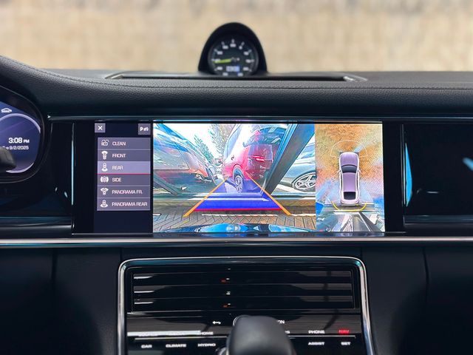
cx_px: 236
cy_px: 178
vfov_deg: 30.3
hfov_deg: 39.7
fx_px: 656
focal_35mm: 48
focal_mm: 6.86
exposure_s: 1/120
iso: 125
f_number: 1.78
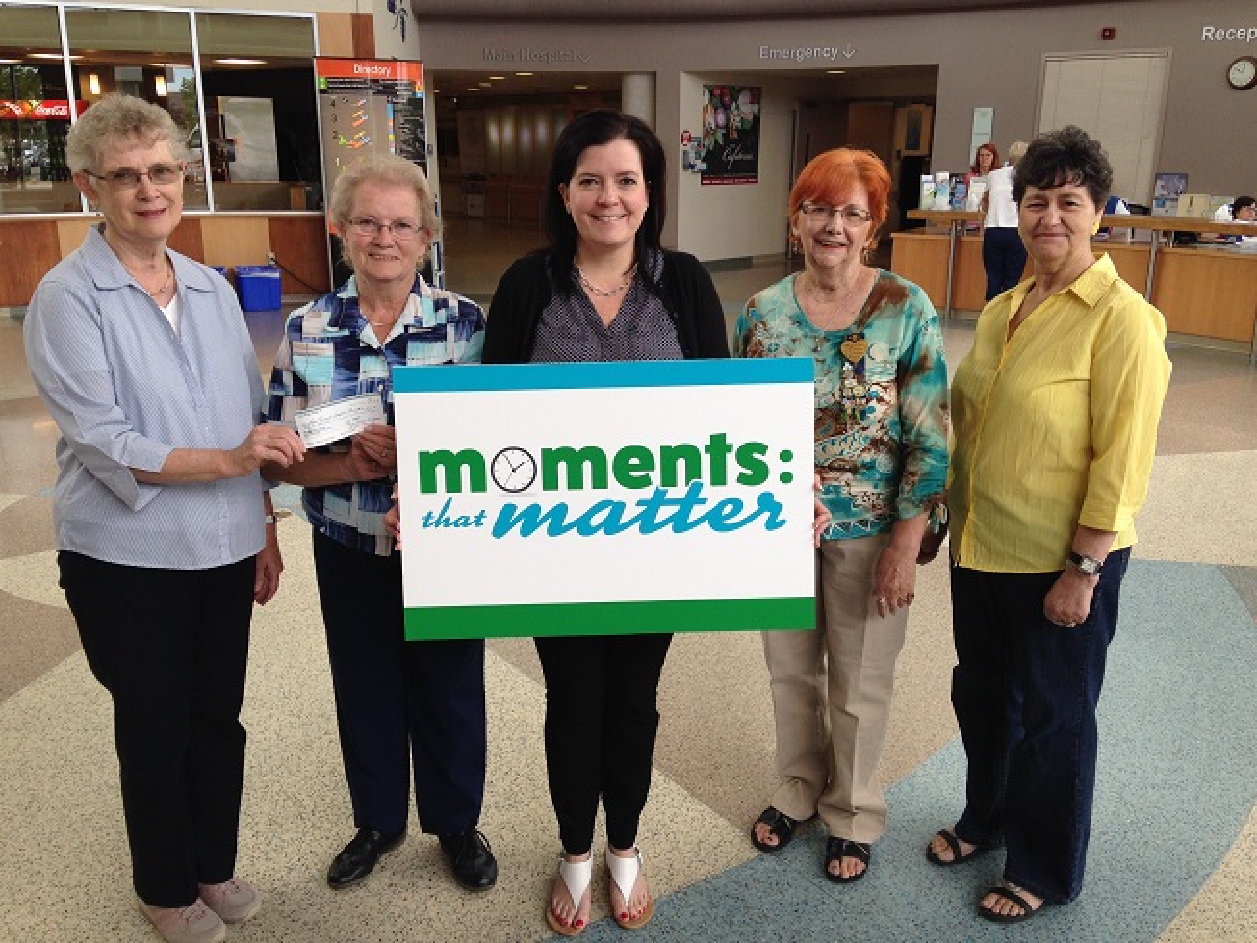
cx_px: 628
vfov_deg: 43.0
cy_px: 472
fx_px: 1199
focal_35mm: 33
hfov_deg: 55.3
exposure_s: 1/120
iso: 64
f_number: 2.4
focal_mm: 4.12
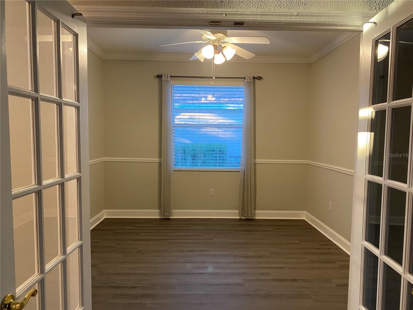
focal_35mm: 26
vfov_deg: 53.1
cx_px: 206
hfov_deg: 67.3
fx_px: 310
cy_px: 155
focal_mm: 4.25
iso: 160
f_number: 1.8
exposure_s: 1/60
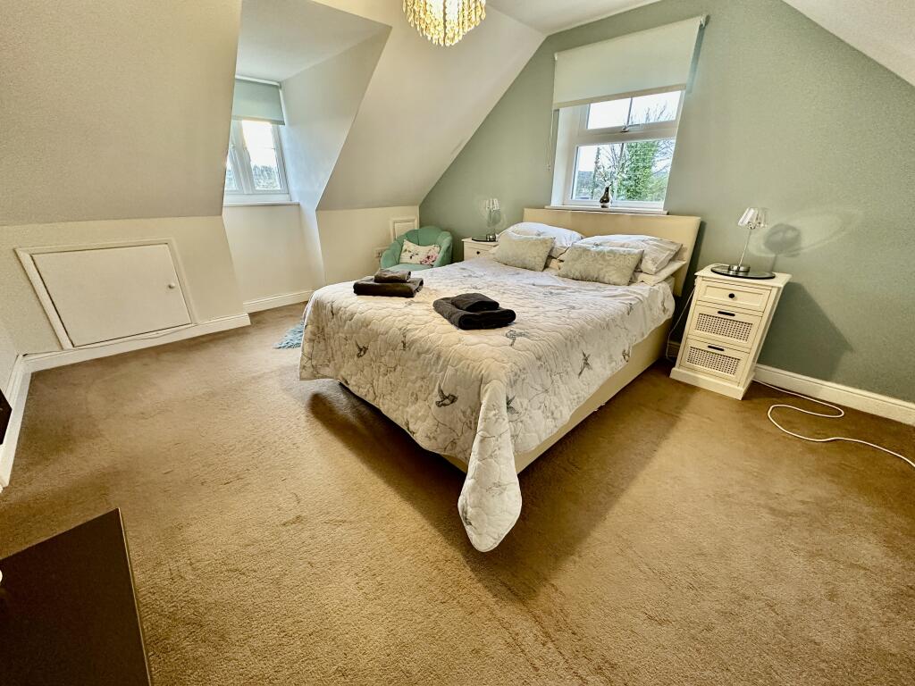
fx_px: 370
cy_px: 343
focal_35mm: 14
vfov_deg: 85.7
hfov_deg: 102.1
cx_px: 458
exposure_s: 1/50
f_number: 2.2
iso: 500
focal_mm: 2.22
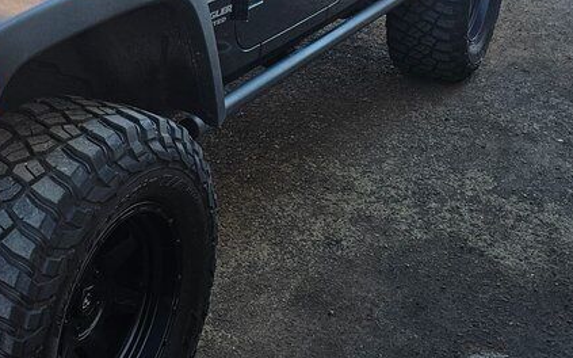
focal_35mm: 59
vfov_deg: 21.6
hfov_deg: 31.6
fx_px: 921
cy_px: 54
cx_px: -14
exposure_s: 1/180
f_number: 1.7
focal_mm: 6.3
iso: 32
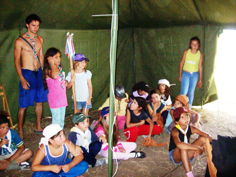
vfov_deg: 39.6
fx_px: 245
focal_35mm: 36
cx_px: 118
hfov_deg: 51.4
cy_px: 88
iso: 400
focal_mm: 6
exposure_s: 1/128
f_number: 2.7
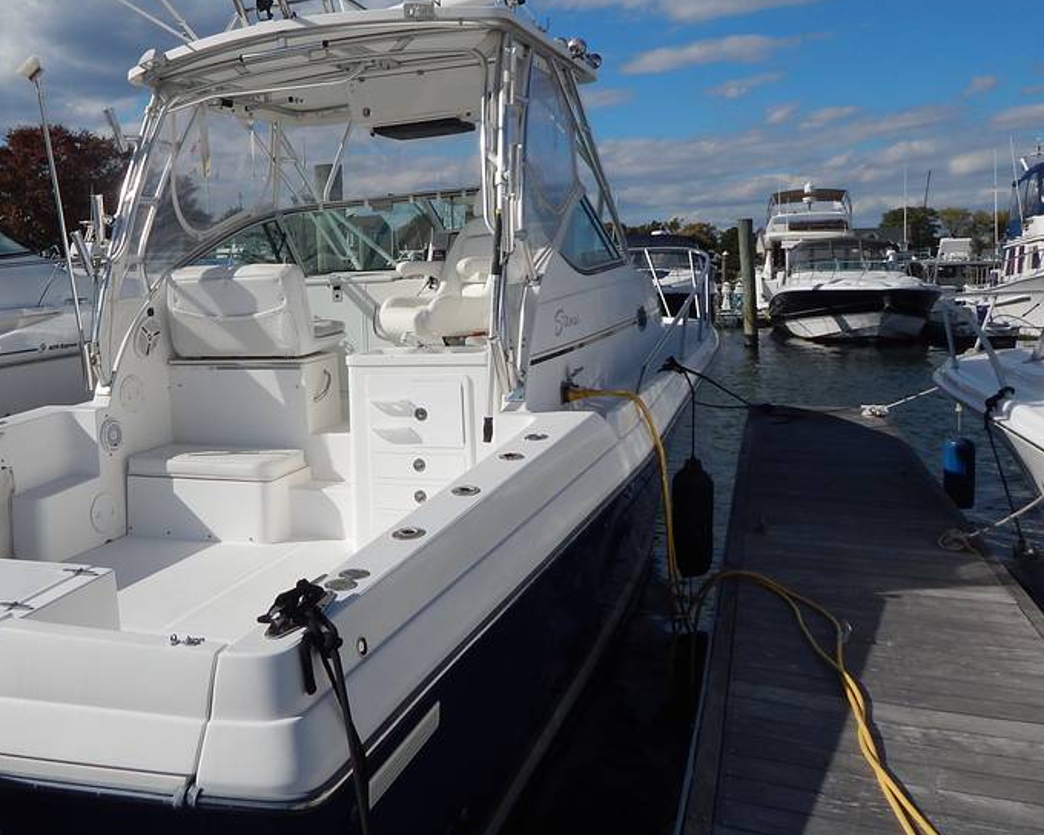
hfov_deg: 53.1
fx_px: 1020
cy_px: 313
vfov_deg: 44.2
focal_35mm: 33
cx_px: 339
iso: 125
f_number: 6
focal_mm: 4
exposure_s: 1/1500
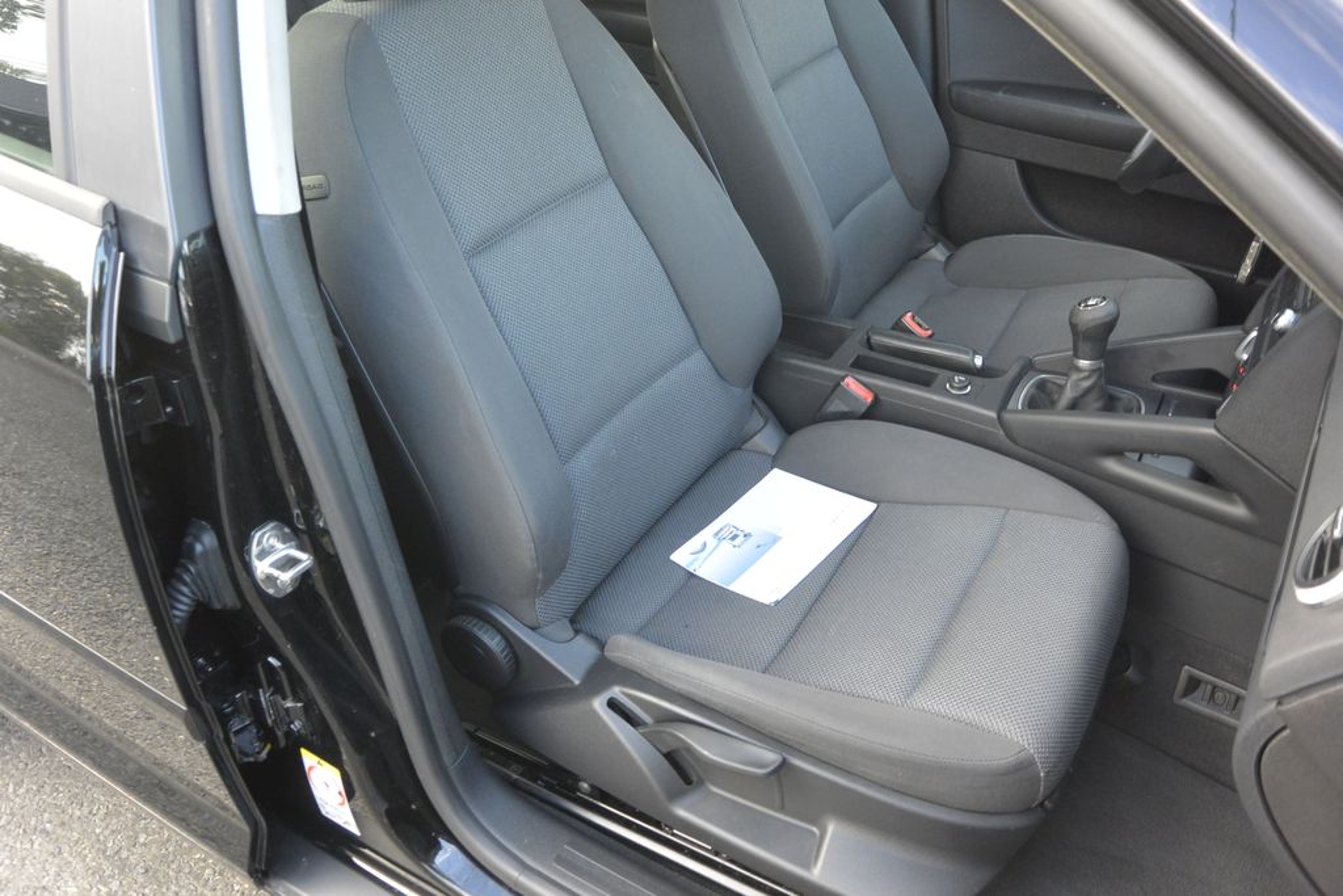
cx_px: 672
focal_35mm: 28
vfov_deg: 46.4
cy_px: 448
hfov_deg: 65.5
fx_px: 1045
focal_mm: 10.7
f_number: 3.5
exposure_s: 1/60
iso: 500
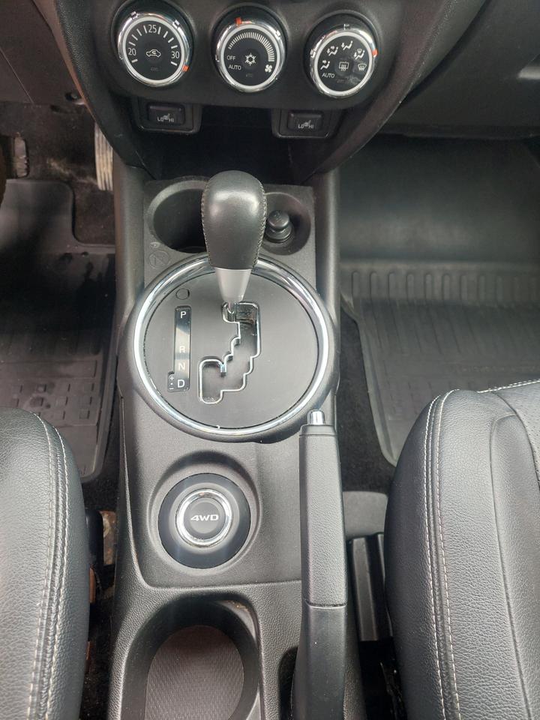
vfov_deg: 71.6
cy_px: 360
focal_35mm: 24
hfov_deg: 56.8
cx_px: 270
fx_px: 499
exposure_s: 1/60
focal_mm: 5.23
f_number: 1.8
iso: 100
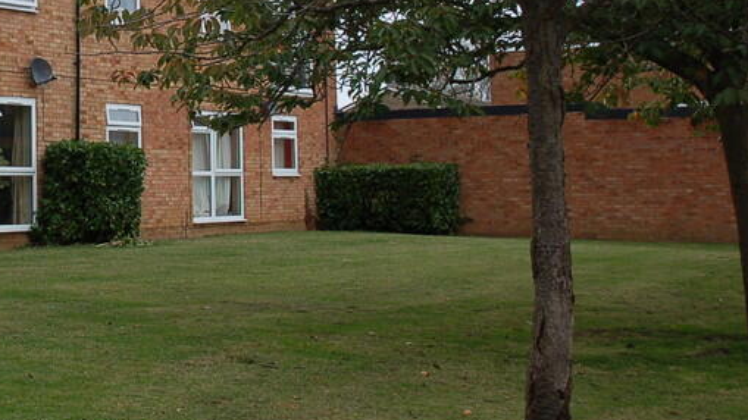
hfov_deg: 24.8
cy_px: -11
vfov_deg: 14.5
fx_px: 1626
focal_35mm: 82
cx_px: 24
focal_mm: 26
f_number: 7.1
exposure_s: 1/200
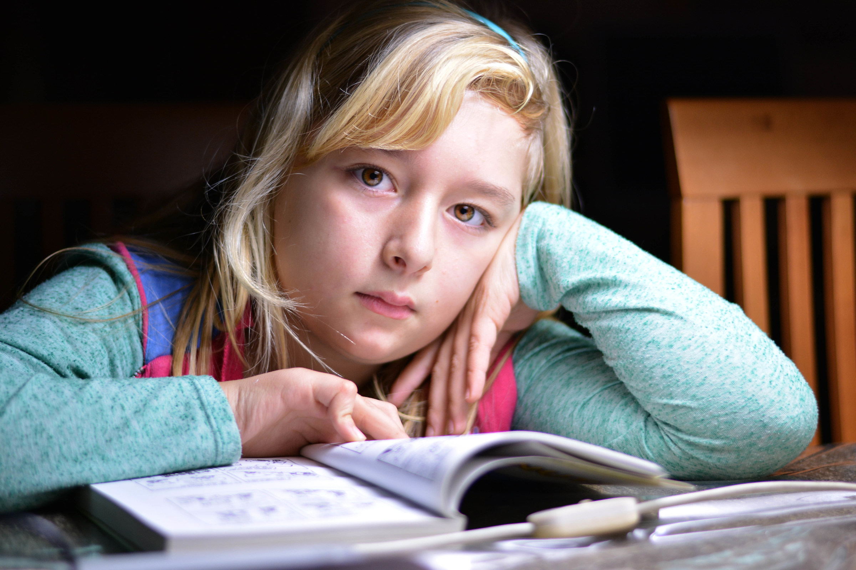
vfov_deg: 18.2
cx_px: 428
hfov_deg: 27.0
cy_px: 285
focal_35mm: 75
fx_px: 1783
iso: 400
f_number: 1.8
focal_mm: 50
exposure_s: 1/125
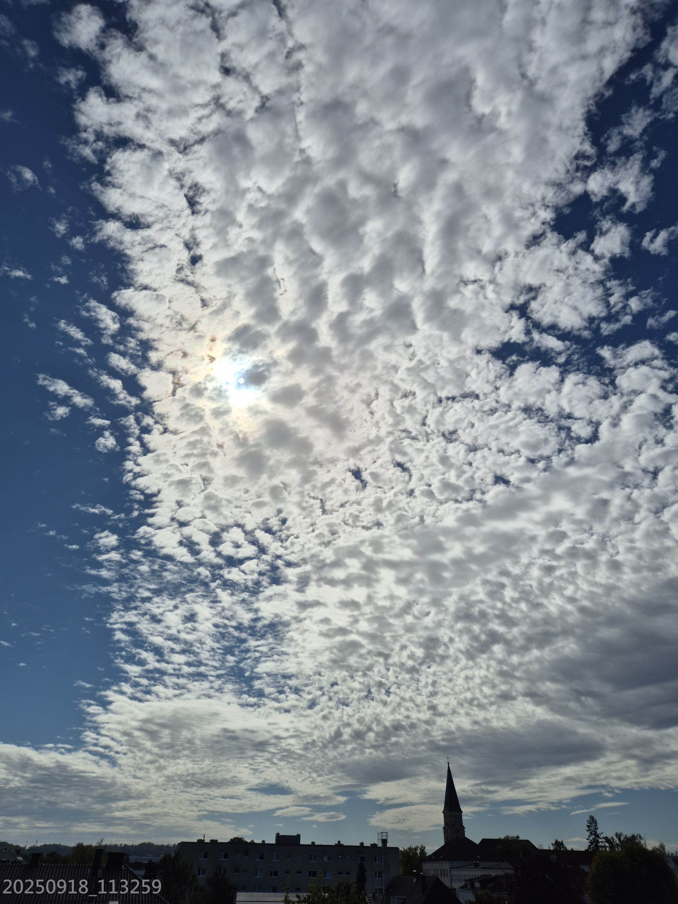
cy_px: 452
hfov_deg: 58.9
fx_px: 601
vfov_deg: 73.9
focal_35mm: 23
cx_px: 339
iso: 25
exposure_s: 1/14688
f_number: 1.8
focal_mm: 5.4
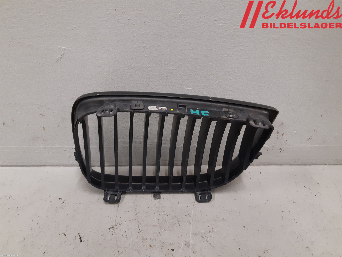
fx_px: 257
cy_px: 128
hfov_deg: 67.3
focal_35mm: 26
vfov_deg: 53.1
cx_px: 171
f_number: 1.7
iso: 200
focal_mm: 3.93
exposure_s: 1/50
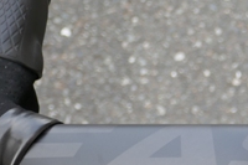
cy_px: 157
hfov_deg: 11.7
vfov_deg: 8.1
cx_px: 371
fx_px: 1156
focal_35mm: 168
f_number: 3.8
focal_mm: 15.1
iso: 160
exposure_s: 1/80
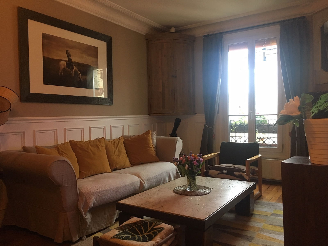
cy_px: 123
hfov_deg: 61.7
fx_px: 275
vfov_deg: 48.2
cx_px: 164
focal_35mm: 29
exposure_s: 1/33
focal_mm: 4.15
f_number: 2.2
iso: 160
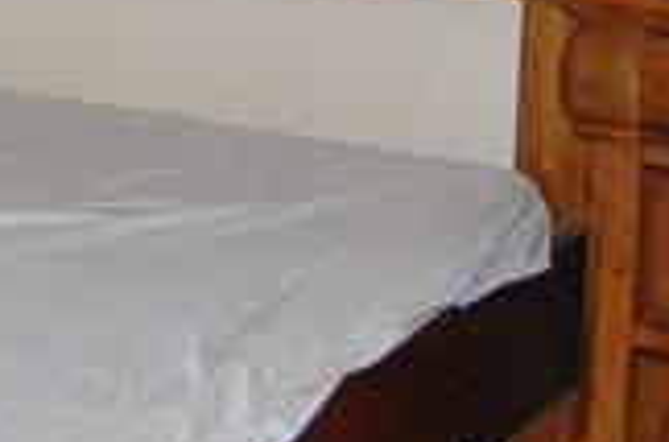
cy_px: -444
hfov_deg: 9.4
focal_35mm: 209
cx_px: -512
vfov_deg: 6.3
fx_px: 3873
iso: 400
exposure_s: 1/60
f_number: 3.8
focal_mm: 22
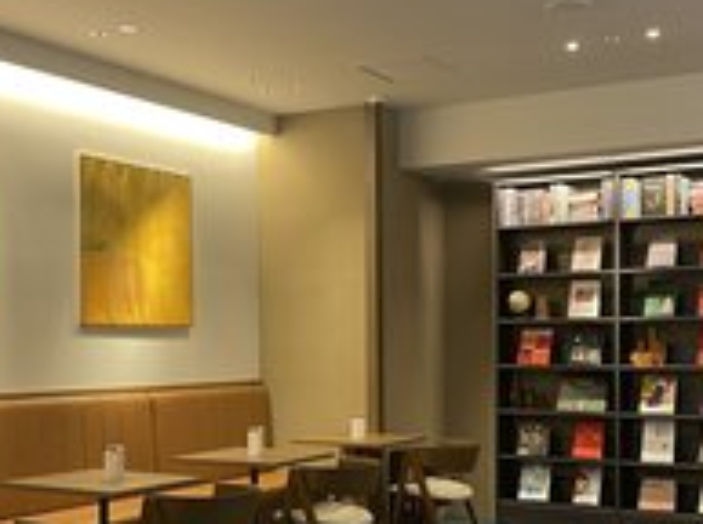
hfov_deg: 35.6
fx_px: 1095
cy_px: 378
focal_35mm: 54
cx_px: 393
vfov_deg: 26.7
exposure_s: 1/50
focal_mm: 4.2
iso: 100
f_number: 1.6
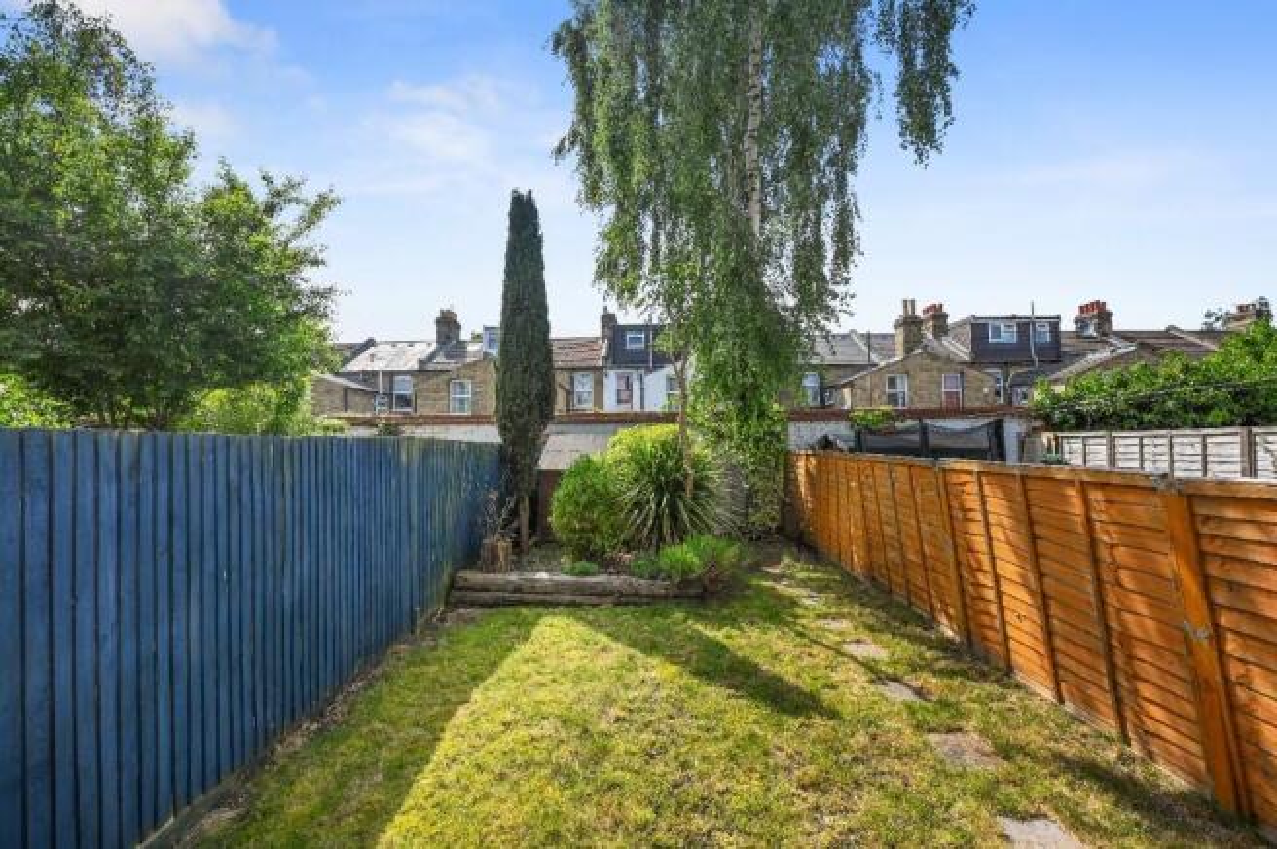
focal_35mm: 14
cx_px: 638
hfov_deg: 104.3
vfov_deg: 81.1
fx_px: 496
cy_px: 424
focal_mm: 14
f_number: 8
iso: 640
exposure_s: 1/1000
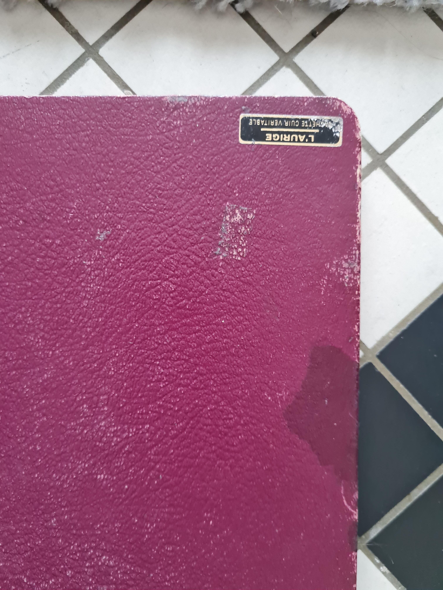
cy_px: 295
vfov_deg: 67.3
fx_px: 444
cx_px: 222
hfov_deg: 53.1
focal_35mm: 26
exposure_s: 1/33
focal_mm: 5.4
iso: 640
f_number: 1.8
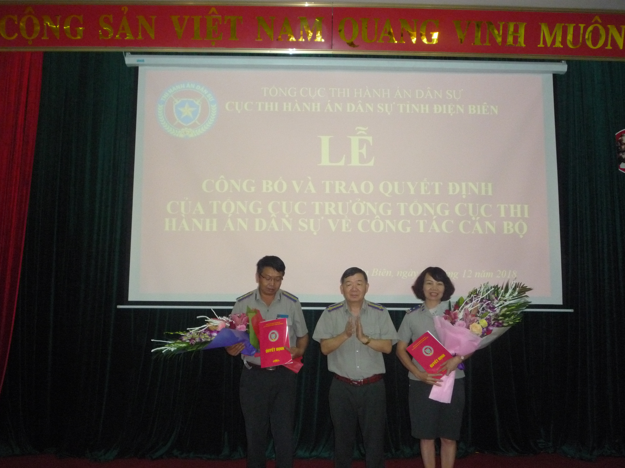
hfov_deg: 55.4
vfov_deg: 42.9
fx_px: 596
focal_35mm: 33
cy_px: 234
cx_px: 312
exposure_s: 1/30
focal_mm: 5.8
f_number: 3.5
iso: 500
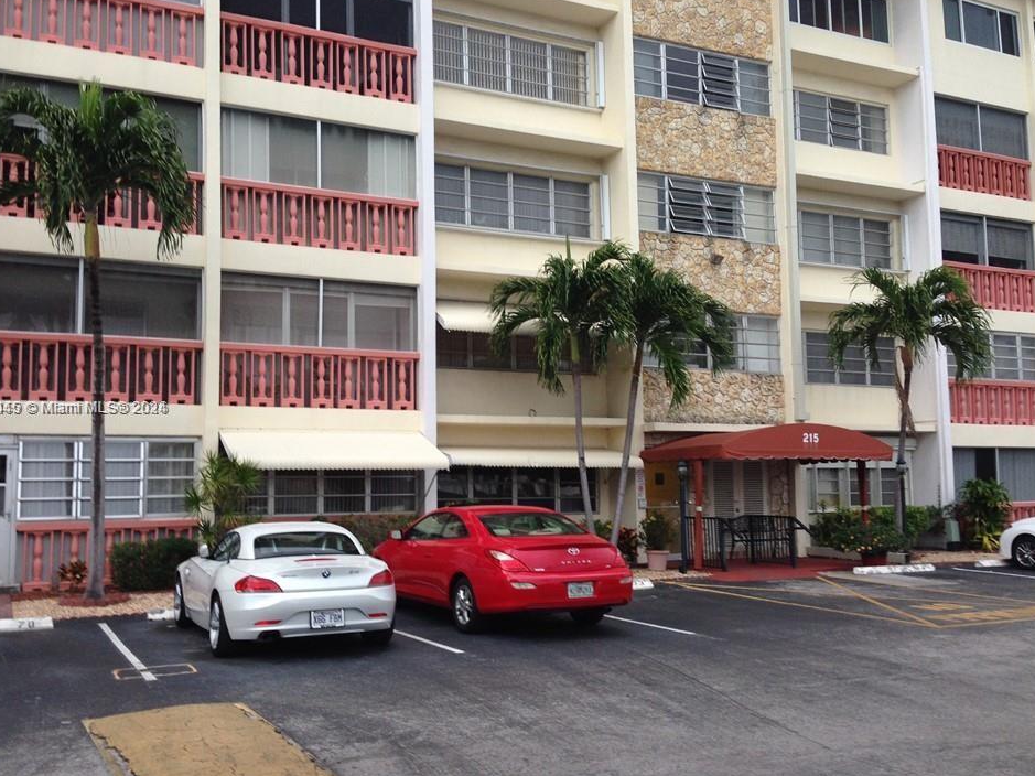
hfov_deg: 51.4
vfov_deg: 39.6
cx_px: 502
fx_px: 1076
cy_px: 409
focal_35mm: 36
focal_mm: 4.12
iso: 80
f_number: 2.4
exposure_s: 1/120
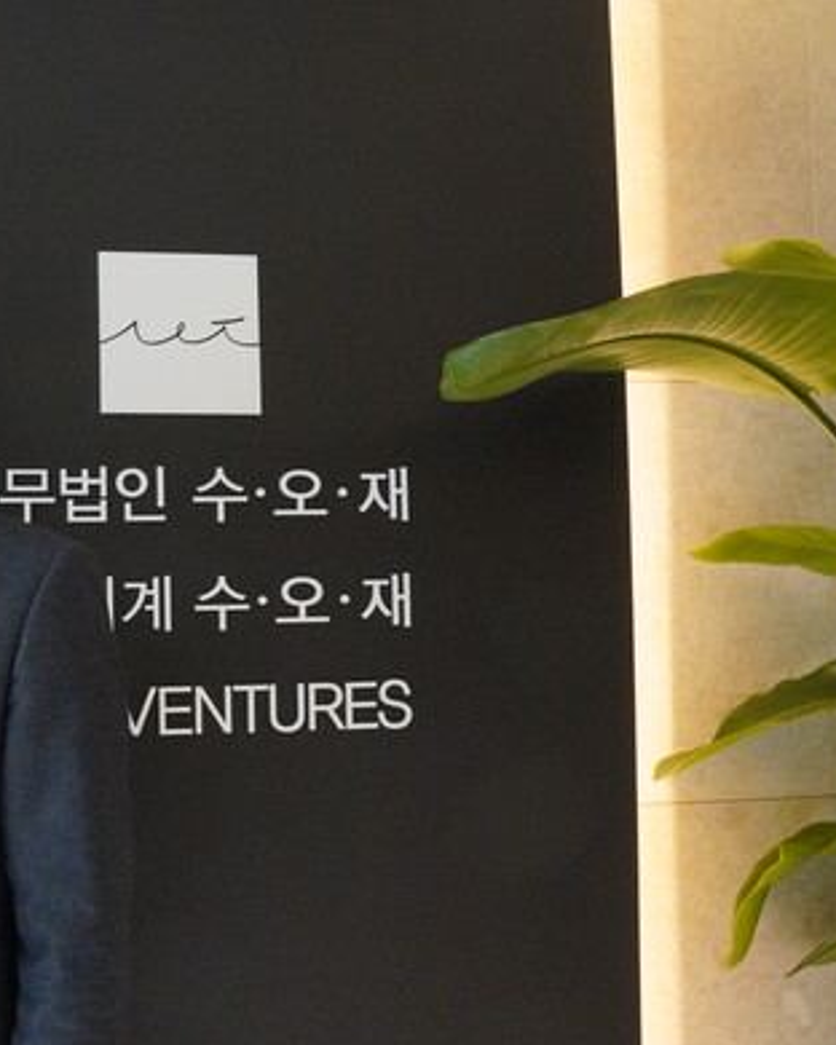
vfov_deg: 46.8
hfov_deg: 35.9
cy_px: 533
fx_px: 1206
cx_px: 83
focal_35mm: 39
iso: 6400
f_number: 5.6
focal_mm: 18
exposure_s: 1/250
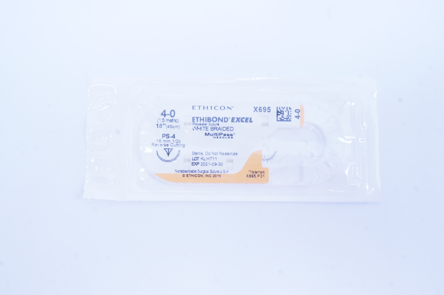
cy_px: 148
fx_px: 536
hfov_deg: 45.0
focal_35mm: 44
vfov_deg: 30.8
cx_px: 222
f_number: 13
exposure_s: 1/10
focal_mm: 29
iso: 400
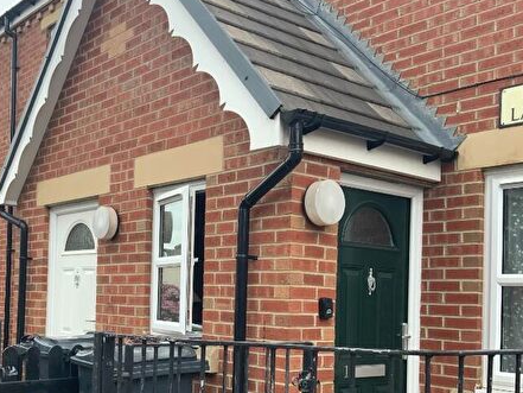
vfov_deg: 31.2
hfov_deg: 40.4
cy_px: 277
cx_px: 151
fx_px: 695
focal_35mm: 46
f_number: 1.8
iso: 16
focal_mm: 3
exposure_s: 1/249
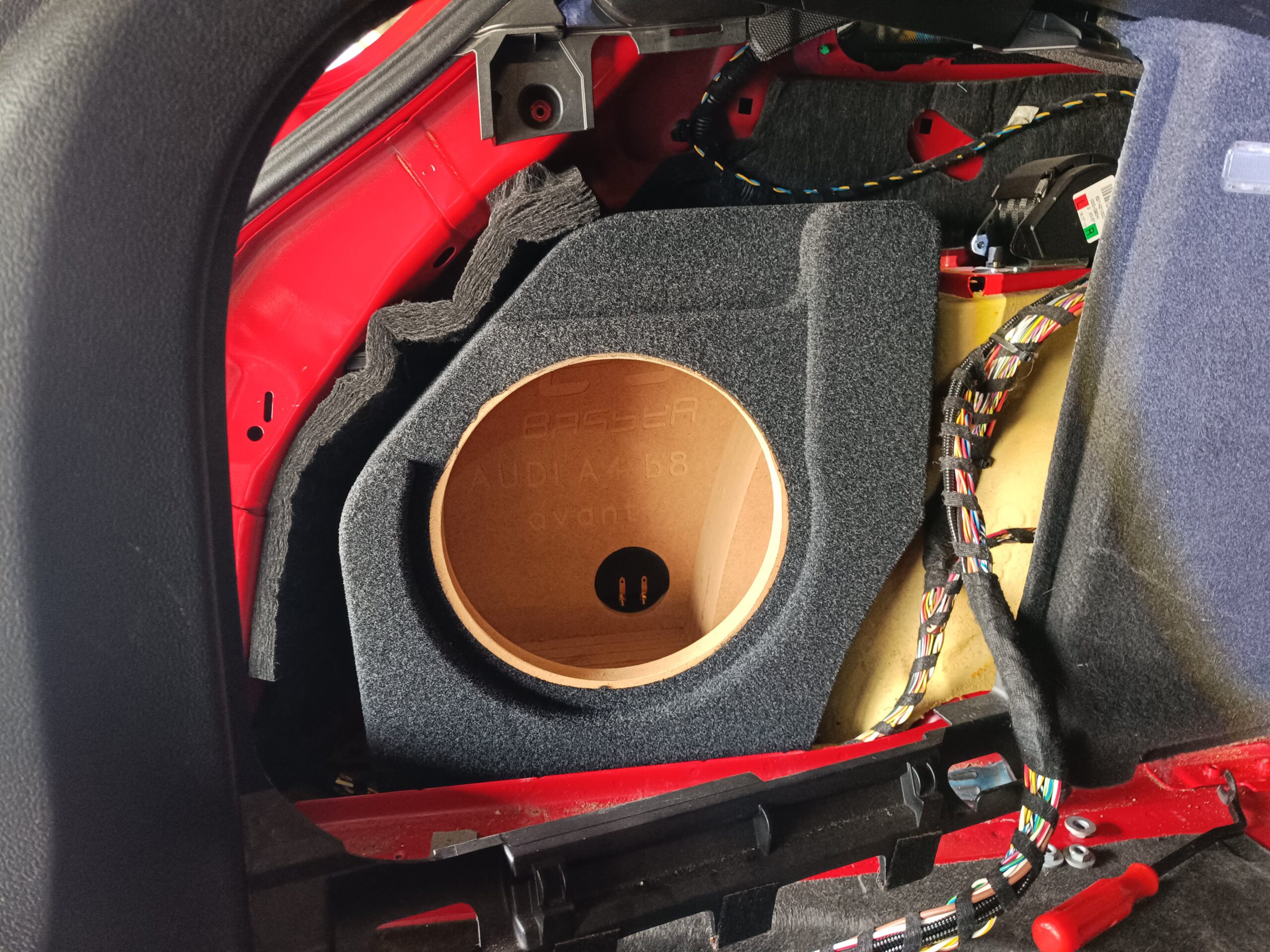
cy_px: 476
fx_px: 881
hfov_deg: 71.6
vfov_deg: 56.8
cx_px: 635
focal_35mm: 24
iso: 619
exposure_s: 1/25
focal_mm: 5.59
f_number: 1.88
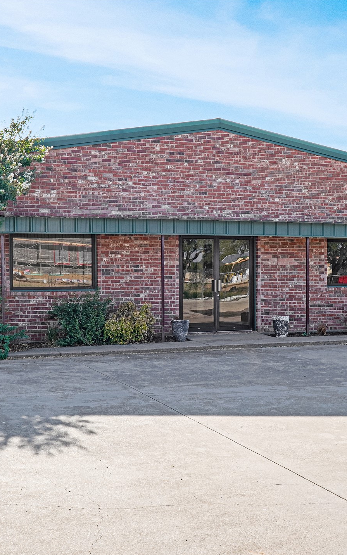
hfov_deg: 25.3
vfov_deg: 39.6
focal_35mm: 51
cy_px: 280
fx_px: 771
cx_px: 193
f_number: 8
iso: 400
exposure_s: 1/160
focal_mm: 22
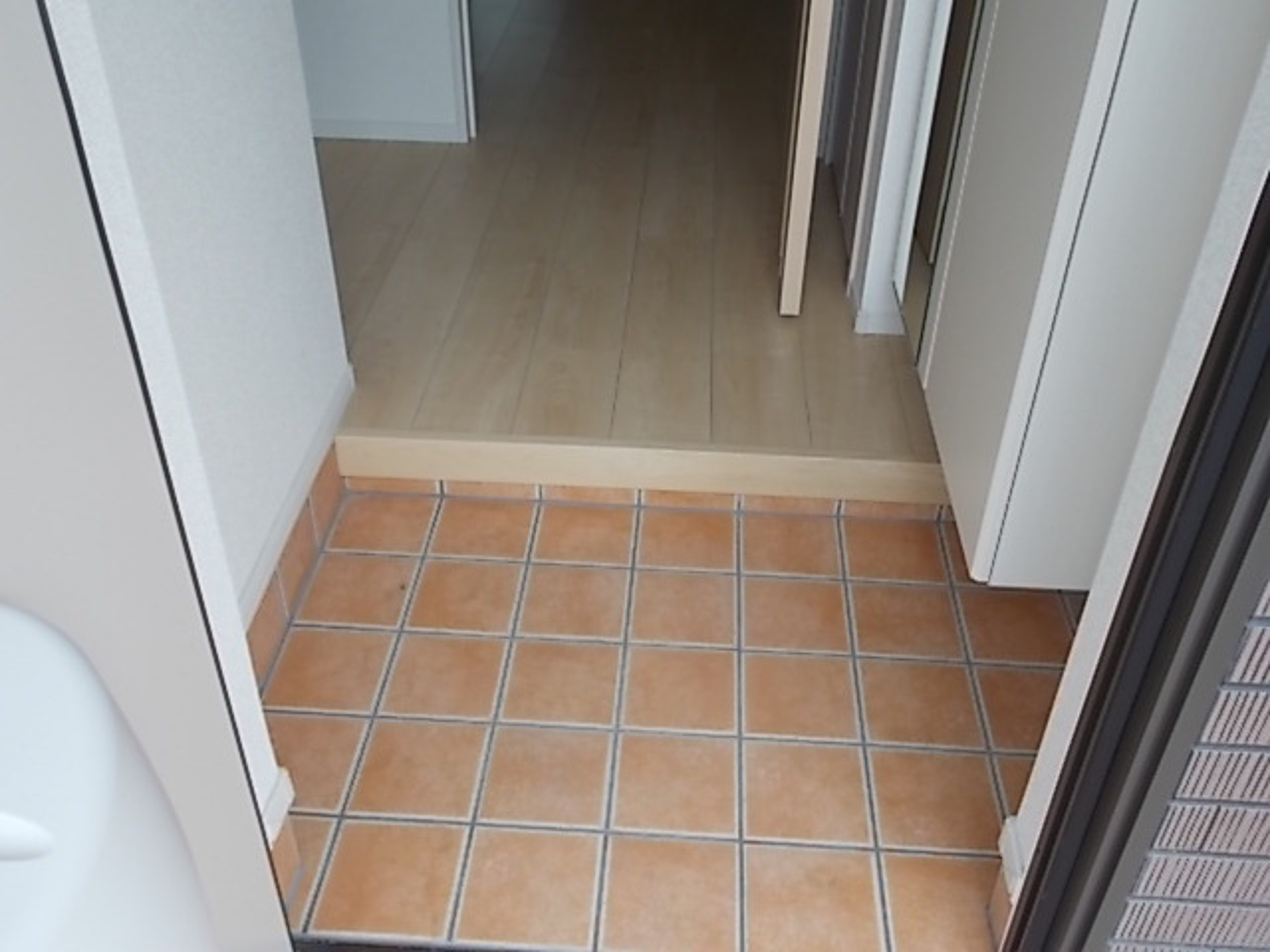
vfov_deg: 41.8
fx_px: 1247
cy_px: 476
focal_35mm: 34
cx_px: 635
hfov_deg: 54.0
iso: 80
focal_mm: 6
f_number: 3.6
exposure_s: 1/40
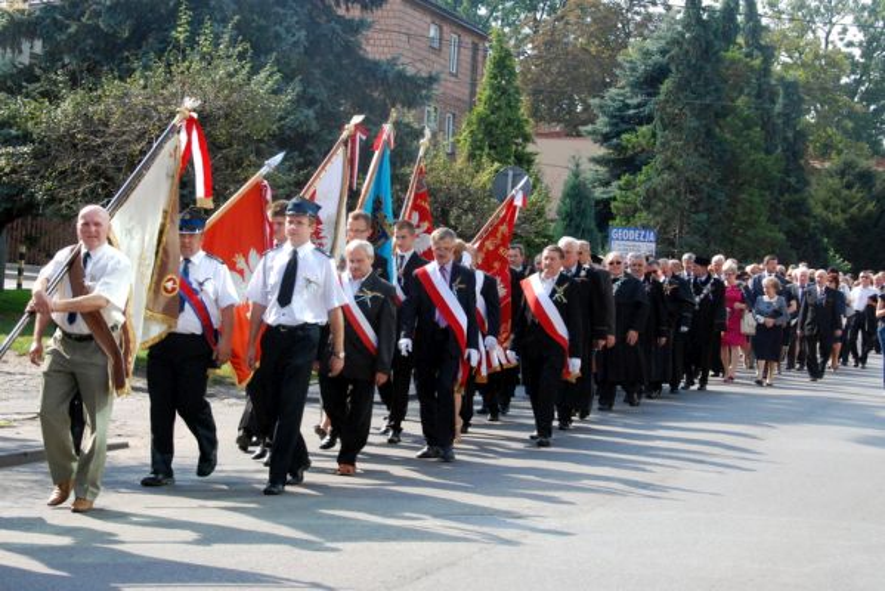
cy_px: 296
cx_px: 442
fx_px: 1771
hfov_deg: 28.1
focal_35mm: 72
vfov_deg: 18.9
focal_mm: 48
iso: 800
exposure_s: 1/400
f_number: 10
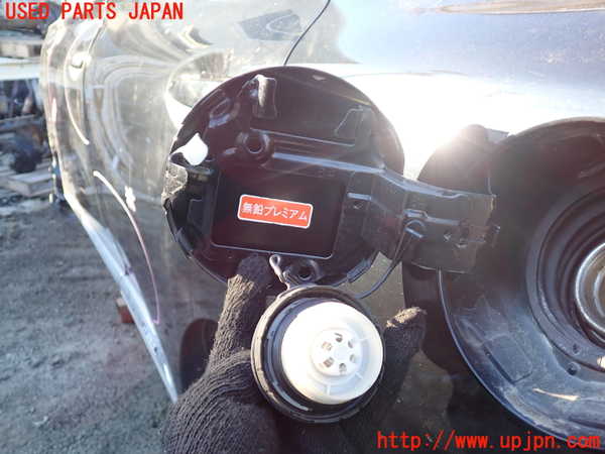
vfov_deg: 46.8
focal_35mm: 30
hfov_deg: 60.0
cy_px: 227
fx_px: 524
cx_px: 302
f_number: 2.3
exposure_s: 1/80
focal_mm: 5.4
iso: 100
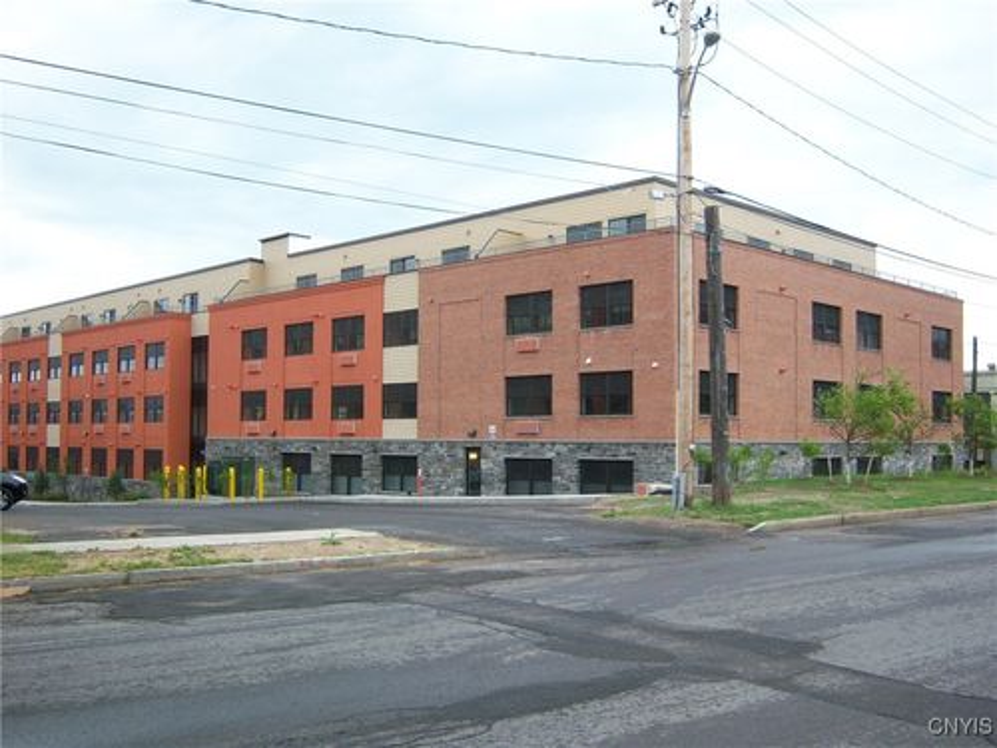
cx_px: 498
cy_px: 374
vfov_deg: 39.7
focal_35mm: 36
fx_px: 1037
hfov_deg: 51.4
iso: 160
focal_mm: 7.5
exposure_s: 1/500
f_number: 2.8
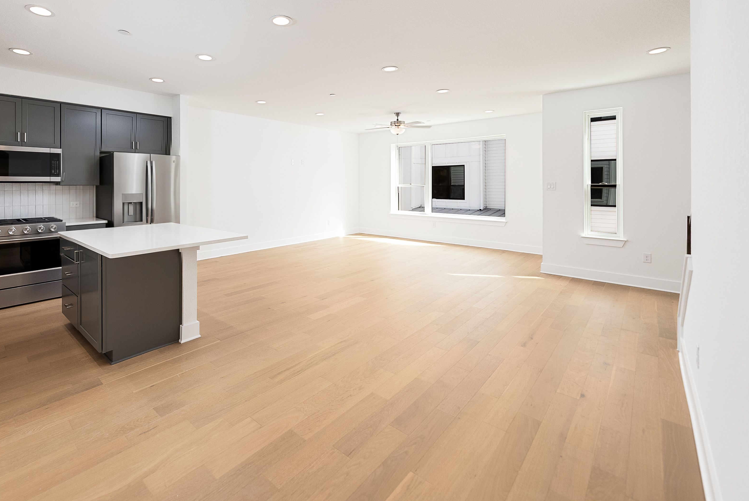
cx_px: 321
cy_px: 188
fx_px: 333
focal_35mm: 16
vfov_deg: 72.6
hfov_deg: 96.1
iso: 100
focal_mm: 12
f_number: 6.3
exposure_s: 1/200
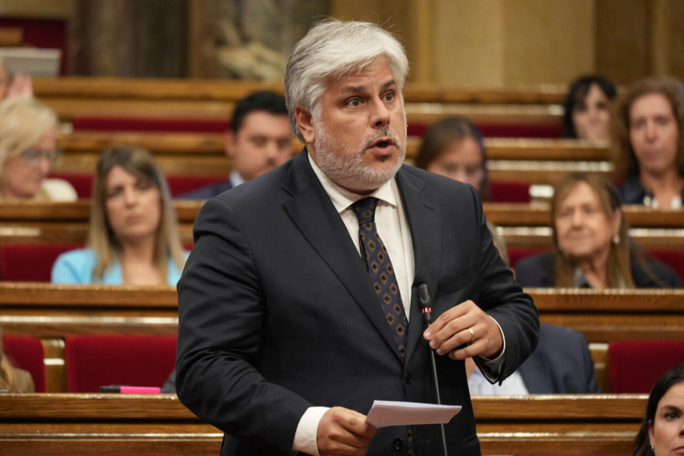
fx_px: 3800
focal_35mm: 200
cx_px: 342
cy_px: 228
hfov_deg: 10.3
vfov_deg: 6.9
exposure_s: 1/125
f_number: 4
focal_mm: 200
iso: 1600
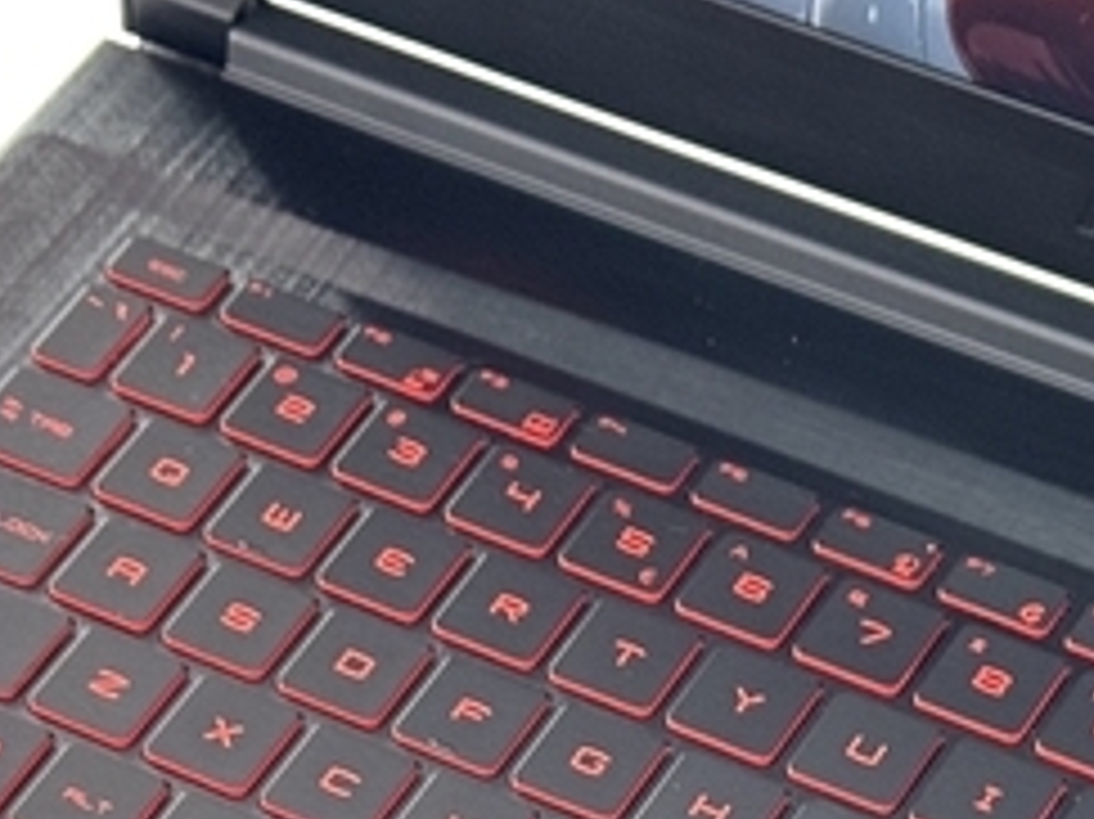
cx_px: 860
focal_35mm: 158
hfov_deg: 12.5
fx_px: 4991
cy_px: 1080
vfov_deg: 9.2
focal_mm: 6.76
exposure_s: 1/101
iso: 100
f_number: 1.78
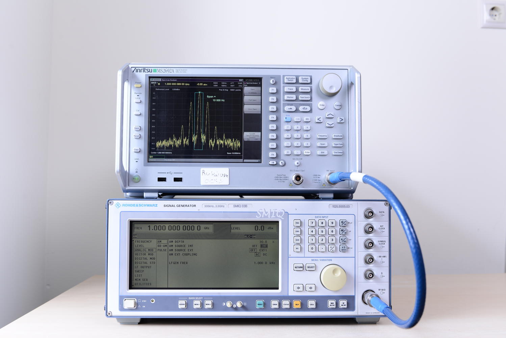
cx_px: 253
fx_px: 492
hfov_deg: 54.4
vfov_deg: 37.9
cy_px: 169
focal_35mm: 35
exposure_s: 1/40
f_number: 7.1
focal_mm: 35
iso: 500
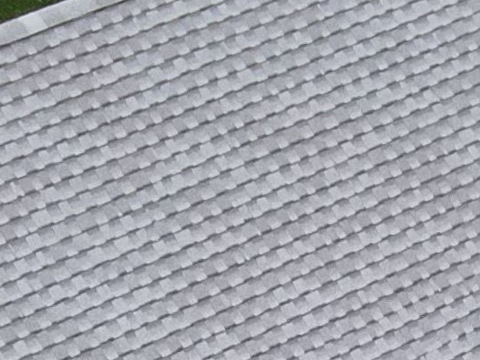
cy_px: 887
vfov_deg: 7.7
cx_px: 349
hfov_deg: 11.0
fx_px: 2482
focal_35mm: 179
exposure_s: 1/200
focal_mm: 4.5
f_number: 2.8
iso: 100
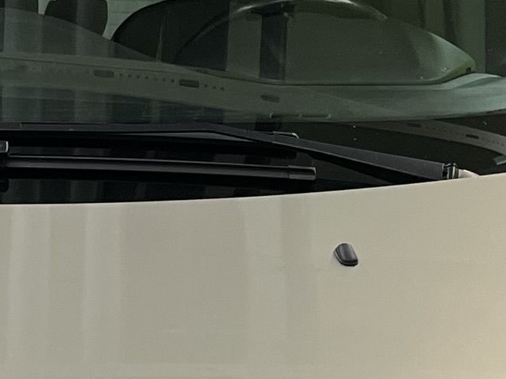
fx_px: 2338
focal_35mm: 160
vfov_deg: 9.1
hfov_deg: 12.2
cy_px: 554
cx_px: -29
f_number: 1.6
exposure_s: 1/100
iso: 100
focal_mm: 5.1
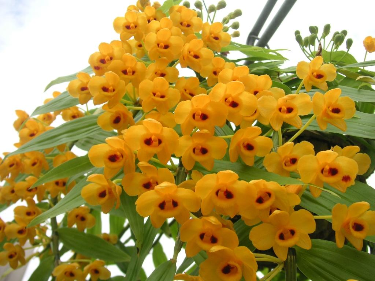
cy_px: 140
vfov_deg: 38.7
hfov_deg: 50.1
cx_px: 188
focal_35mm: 37
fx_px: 401
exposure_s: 1/350
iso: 50
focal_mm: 6.1
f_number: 2.8
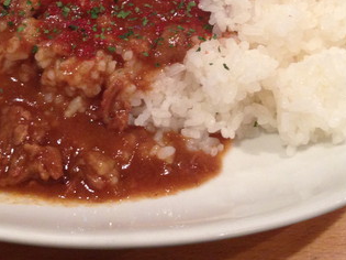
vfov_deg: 21.4
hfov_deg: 28.8
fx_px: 669
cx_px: 122
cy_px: 23
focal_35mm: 67
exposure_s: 1/20
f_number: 2.4
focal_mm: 4.12
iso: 200
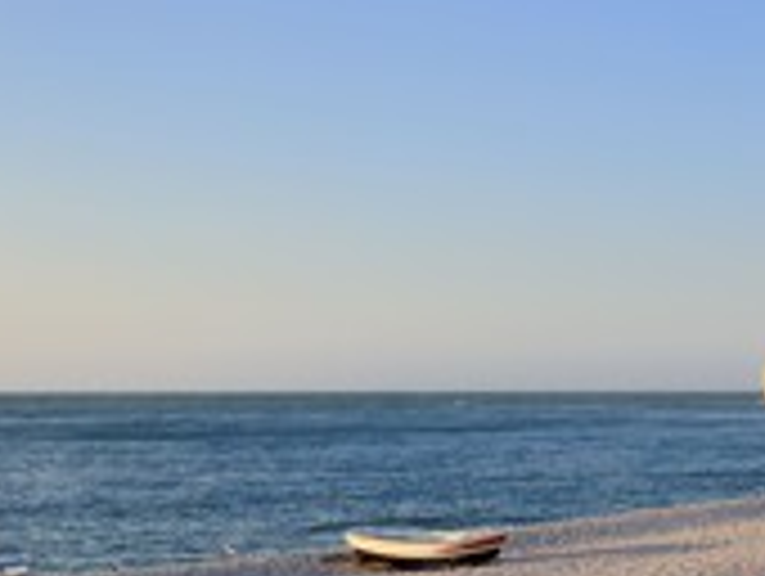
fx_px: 1682
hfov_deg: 24.5
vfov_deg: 18.8
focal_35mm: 76
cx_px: 752
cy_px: 608
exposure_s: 1/160
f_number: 5.6
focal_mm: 32
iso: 200
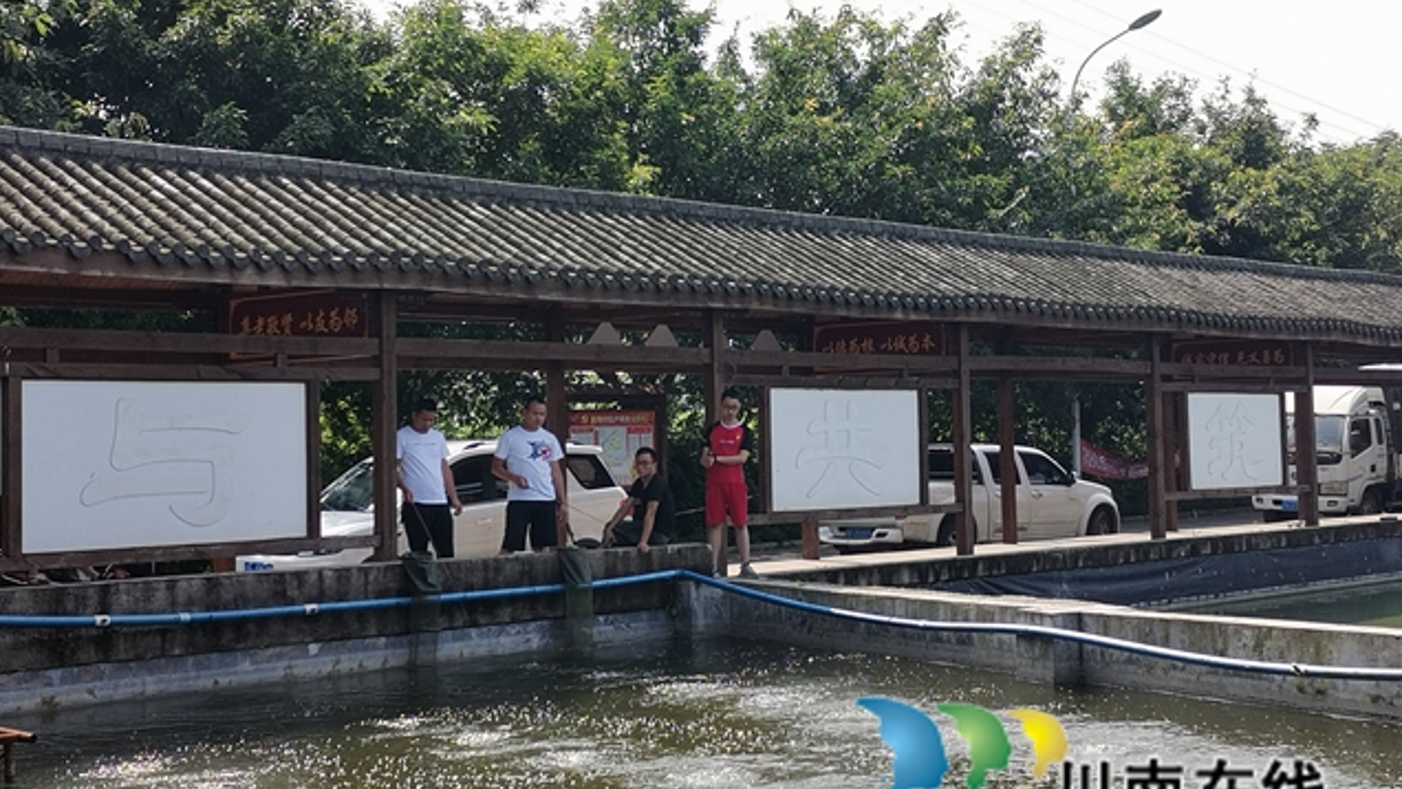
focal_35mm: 57
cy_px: 394
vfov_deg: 21.1
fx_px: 2119
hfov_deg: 36.6
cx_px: 701
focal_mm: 4.75
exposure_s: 1/974
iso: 50
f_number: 1.8
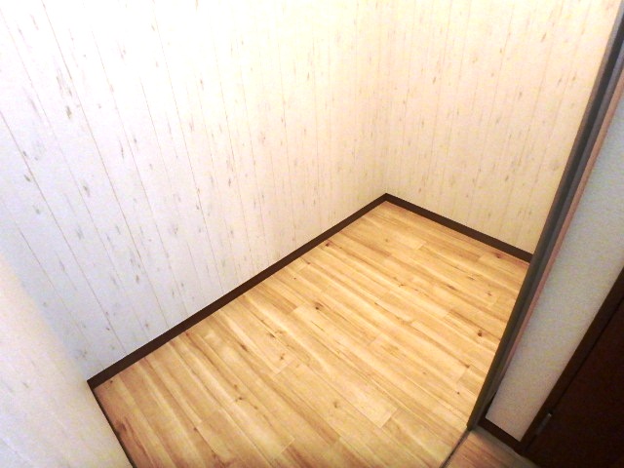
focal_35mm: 21
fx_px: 379
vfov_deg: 63.4
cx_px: 312
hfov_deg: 79.0
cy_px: 234
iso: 800
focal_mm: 3.7
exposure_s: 1/25
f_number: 3.5
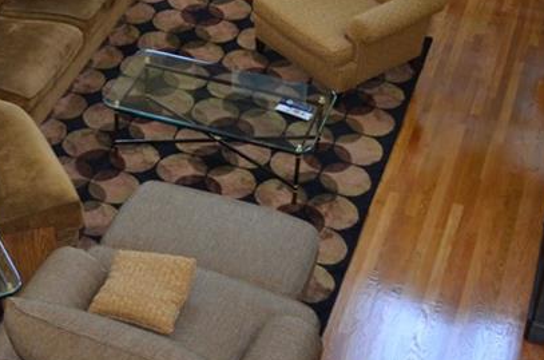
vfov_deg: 16.1
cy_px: 17
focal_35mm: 83
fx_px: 1251
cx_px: 68
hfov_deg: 23.9
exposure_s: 1/60
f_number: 3.8
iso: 500
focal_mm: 22
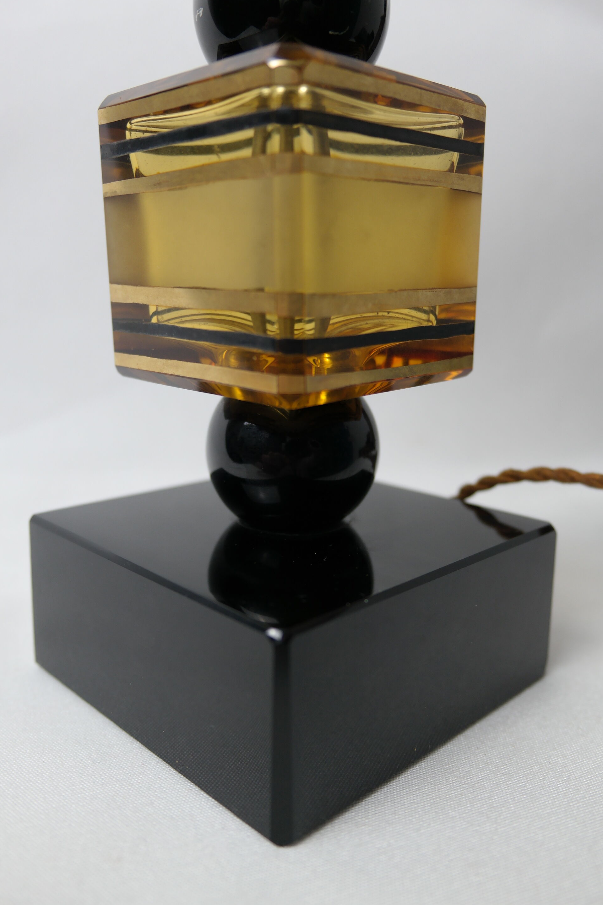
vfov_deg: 60.3
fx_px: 779
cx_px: 299
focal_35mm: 31
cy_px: 448
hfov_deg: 42.3
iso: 200
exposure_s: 1/40
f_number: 3.5
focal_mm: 20
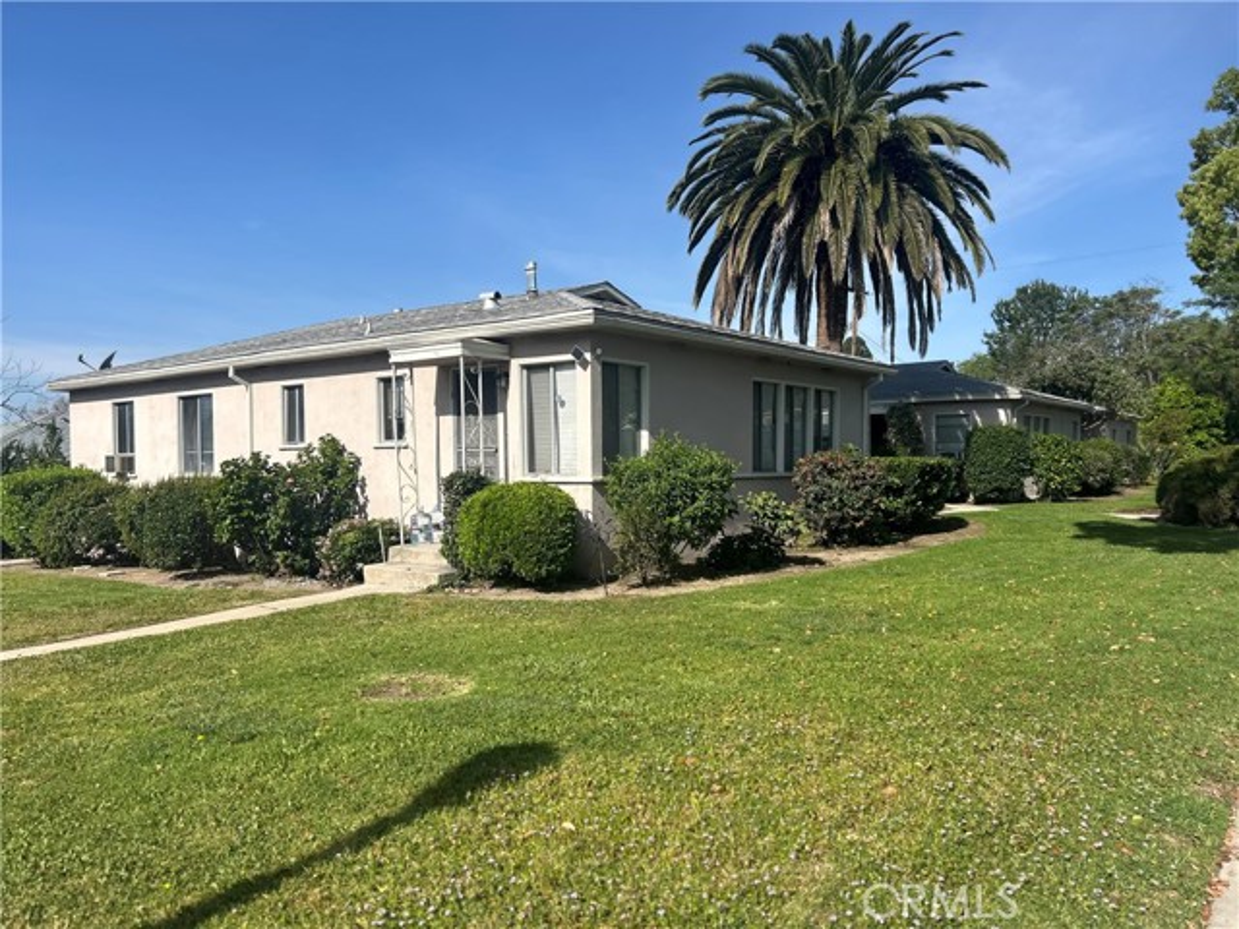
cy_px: 464
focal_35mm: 26
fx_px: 931
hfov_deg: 67.3
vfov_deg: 53.1
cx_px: 620
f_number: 1.5
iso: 50
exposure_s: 1/5076
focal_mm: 5.7
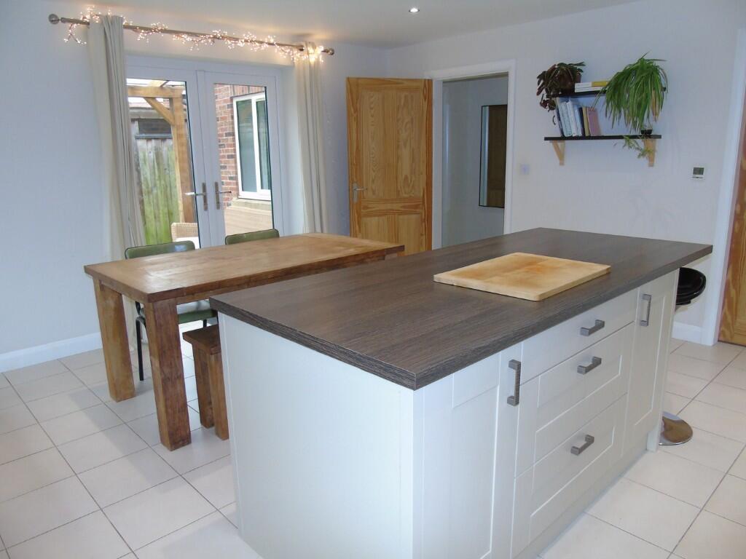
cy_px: 280
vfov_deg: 54.9
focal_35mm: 25
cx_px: 373
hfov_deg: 69.4
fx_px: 539
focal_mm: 4.4
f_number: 3.4
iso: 200
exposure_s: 1/30
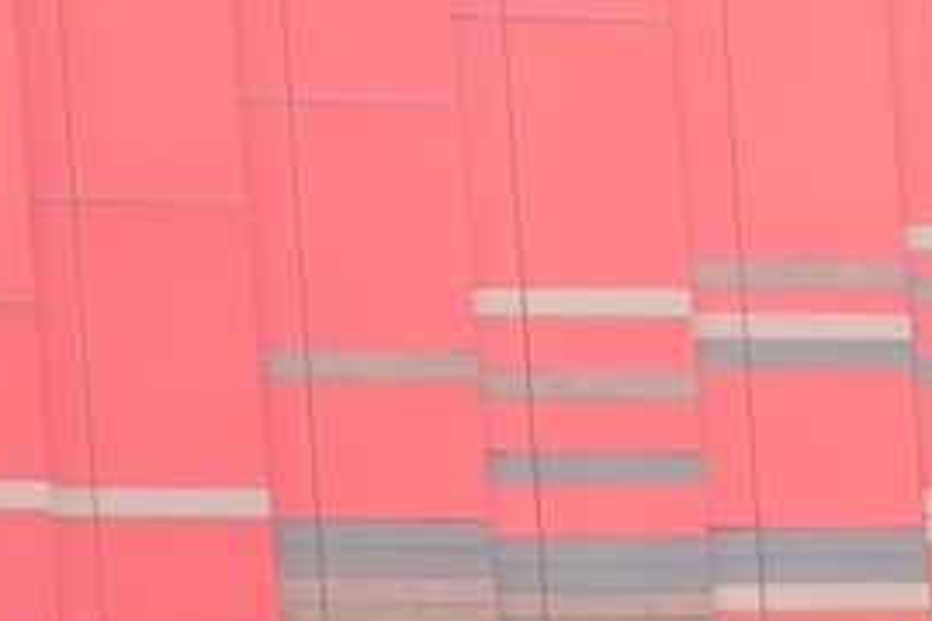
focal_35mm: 264
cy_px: 944
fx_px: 6830
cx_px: 2058
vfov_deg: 5.2
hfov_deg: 7.4
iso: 320
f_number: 2.8
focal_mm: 37
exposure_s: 1/1000
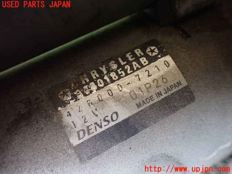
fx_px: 201
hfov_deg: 60.0
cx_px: 116
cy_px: 87
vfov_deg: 46.8
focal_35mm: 30
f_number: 2.3
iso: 1000
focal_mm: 5.4
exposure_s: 1/30
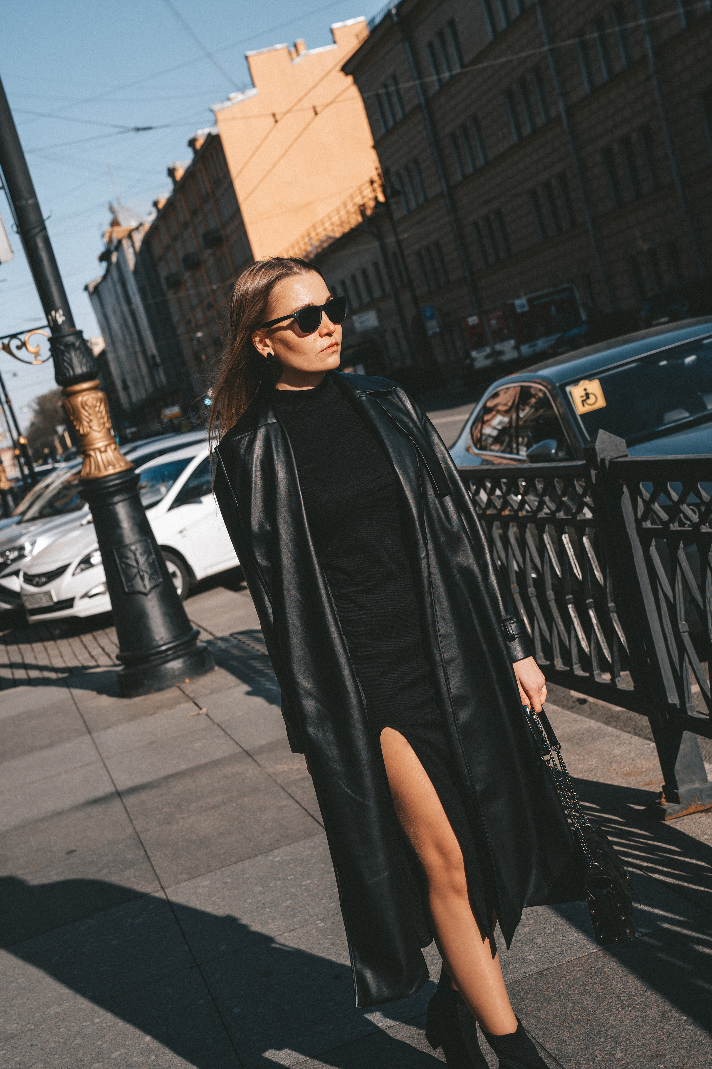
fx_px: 1602
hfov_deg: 25.1
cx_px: 356
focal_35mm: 54
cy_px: 534
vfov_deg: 36.9
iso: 100
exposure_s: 1/400
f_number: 5.6
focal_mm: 54
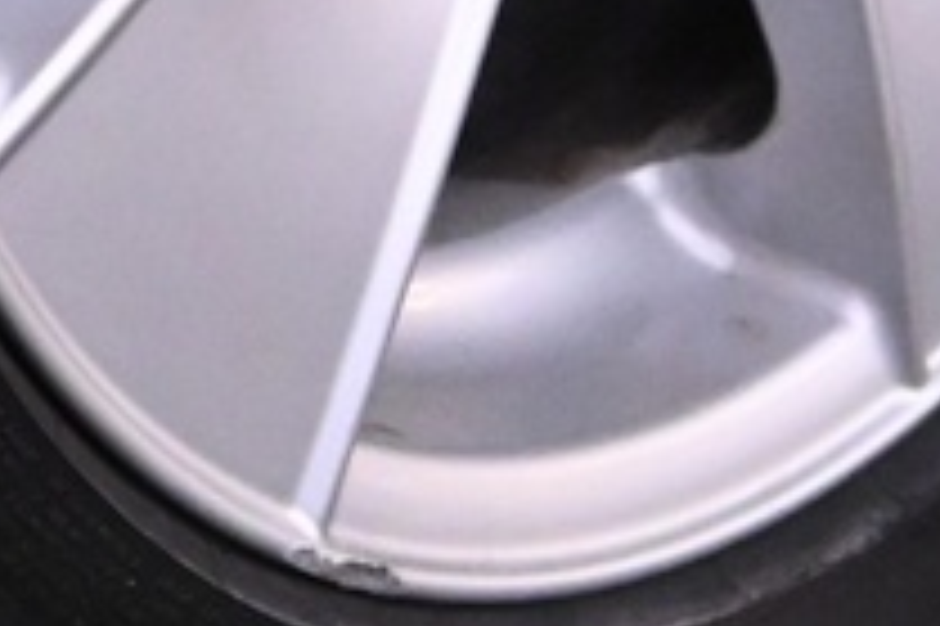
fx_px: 4853
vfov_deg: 6.9
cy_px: -896
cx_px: -72
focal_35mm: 186
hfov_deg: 10.9
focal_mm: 16
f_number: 3.5
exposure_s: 1/60
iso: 3200
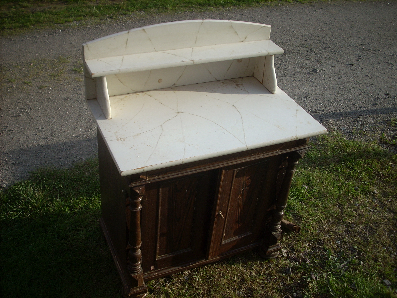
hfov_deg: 50.1
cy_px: 149
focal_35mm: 37
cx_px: 198
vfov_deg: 38.7
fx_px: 424
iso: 64
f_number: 5.6
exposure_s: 1/130
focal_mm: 6.2
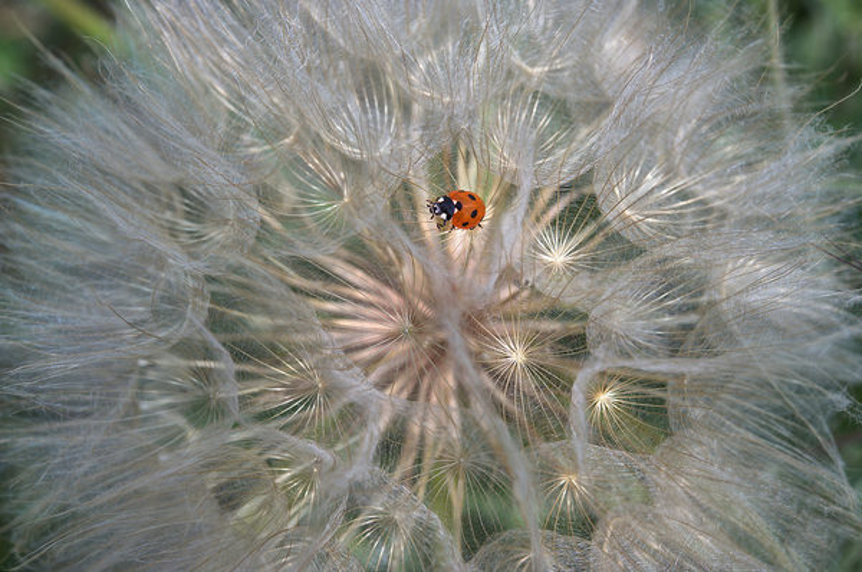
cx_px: 431
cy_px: 286
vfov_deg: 22.5
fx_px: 1434
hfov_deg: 33.4
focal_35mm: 60
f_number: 14
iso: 200
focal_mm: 60
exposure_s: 1/200
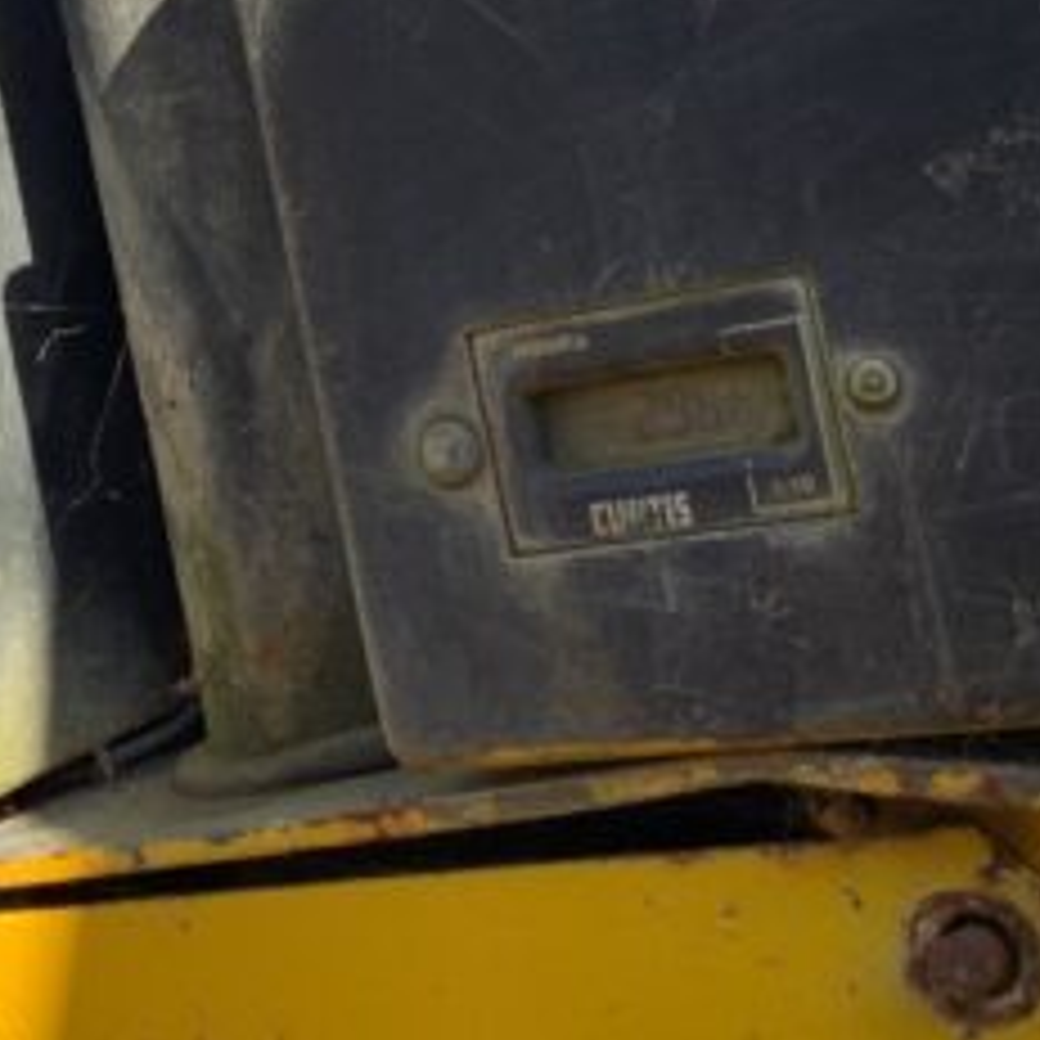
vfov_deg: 23.9
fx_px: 2413
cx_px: 284
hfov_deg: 24.1
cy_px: 180
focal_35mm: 71
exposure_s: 1/562
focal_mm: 3
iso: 16
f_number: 1.8
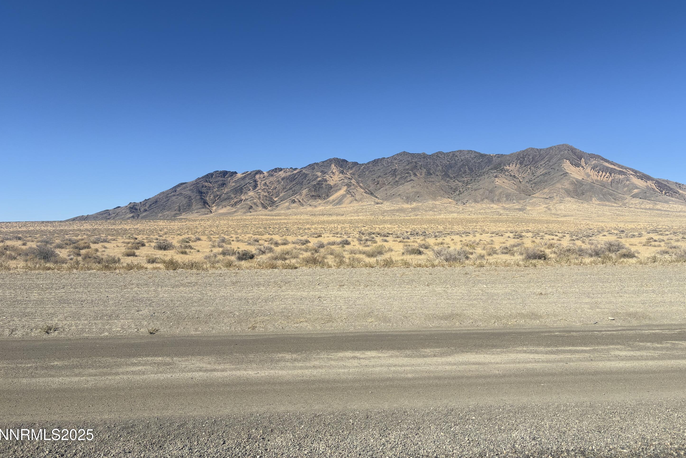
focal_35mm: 28
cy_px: 192
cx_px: 352
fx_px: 534
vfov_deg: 46.2
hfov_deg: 65.5
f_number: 1.6
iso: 50
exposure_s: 1/4950
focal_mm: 5.96
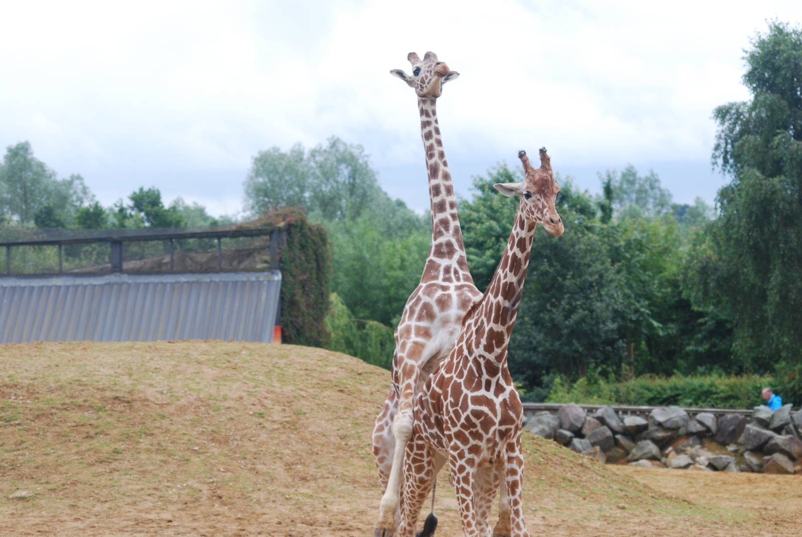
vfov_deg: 9.2
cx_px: 401
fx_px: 3346
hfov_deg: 13.7
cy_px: 268
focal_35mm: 150
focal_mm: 100
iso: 200
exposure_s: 1/500
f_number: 5.6
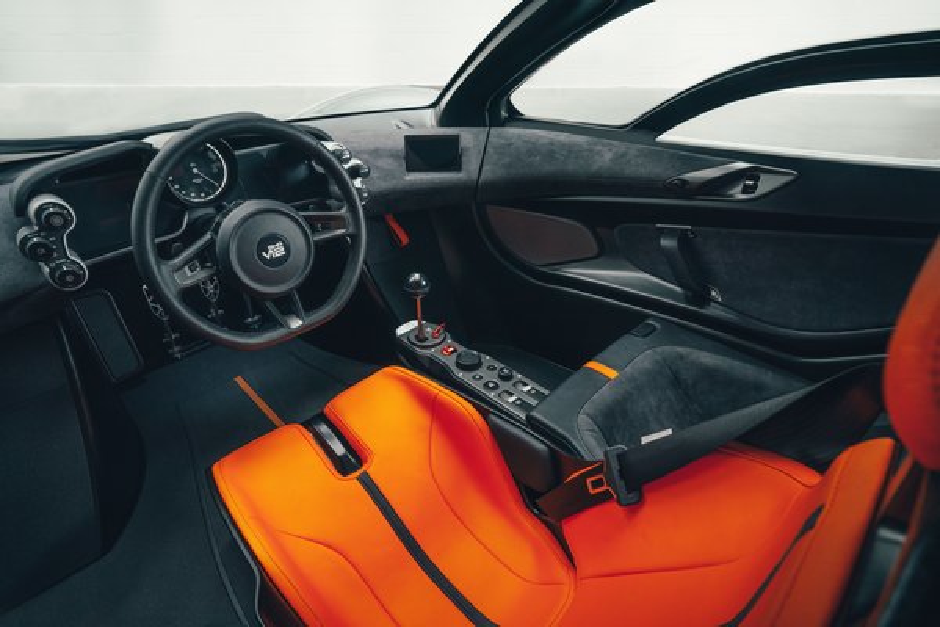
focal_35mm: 18
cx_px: 470
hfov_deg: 90.0
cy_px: 314
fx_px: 470
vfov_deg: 67.4
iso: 800
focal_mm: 18
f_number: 7.1
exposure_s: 1/15
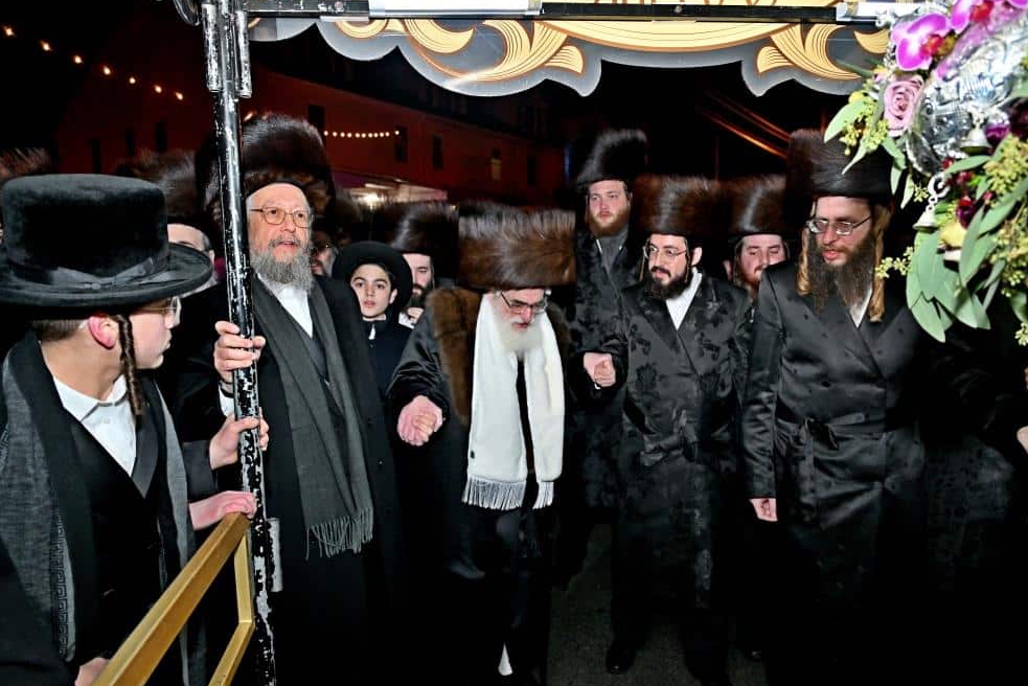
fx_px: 714
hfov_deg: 71.5
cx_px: 510
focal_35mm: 25
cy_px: 346
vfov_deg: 51.3
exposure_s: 1/200
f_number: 4
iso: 800
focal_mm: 24
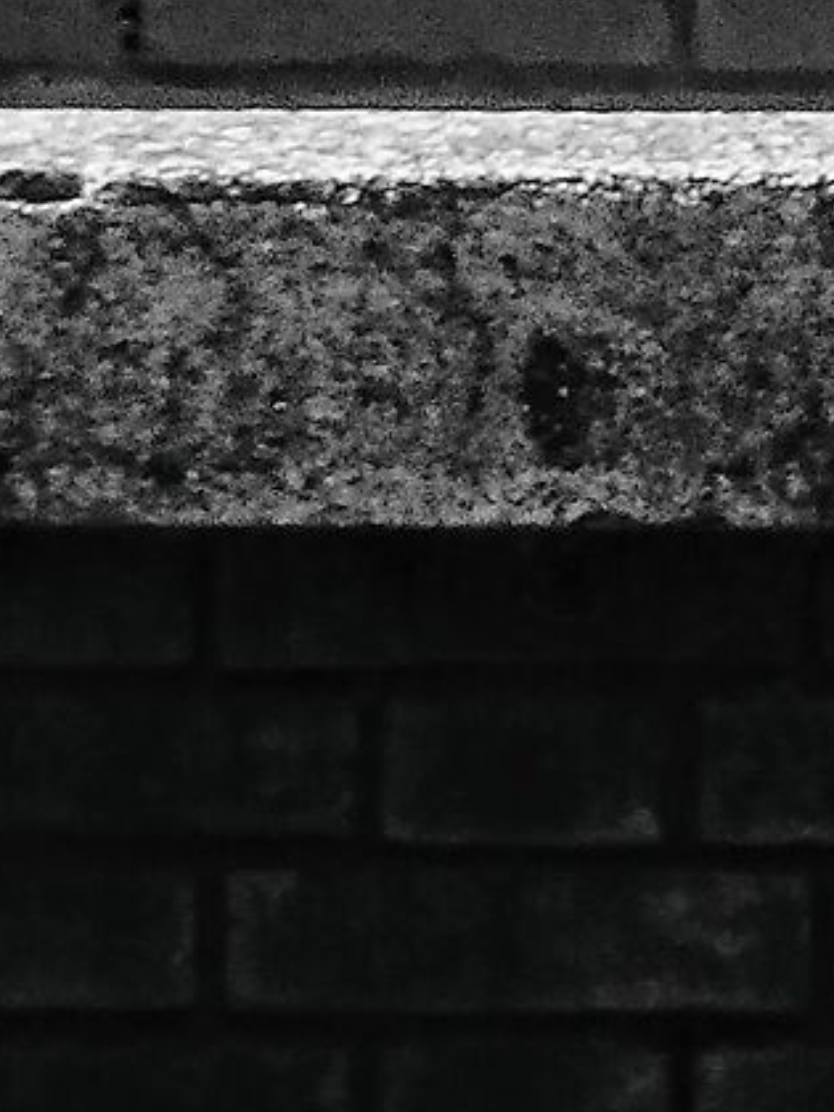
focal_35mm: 2435
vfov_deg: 0.8
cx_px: 1771
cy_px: -352
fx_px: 78222
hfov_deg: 0.6
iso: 200
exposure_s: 1/160
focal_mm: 72.78
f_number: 8
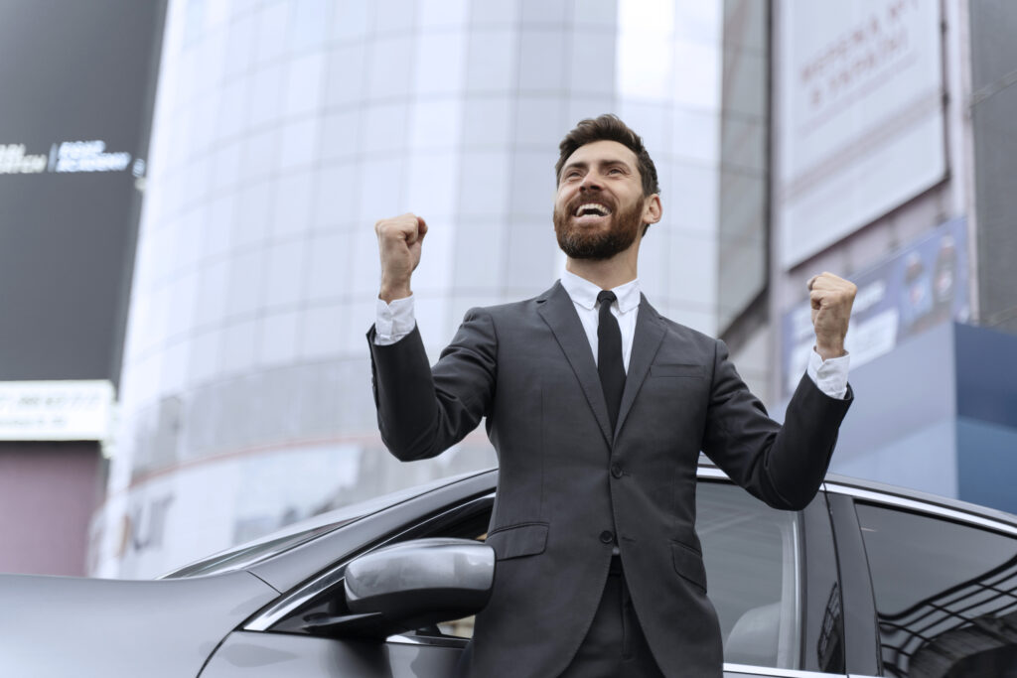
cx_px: 508
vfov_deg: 19.5
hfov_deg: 28.8
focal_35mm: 70
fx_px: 1978
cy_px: 339
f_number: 2.8
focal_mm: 70
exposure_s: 1/320
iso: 500
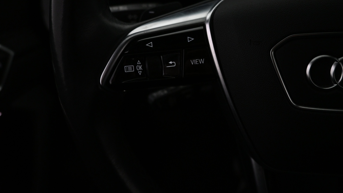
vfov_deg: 44.2
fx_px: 236
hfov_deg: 71.9
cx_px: 174
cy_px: 77
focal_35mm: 26
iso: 1400
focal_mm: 16
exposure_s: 1/125
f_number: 3.5
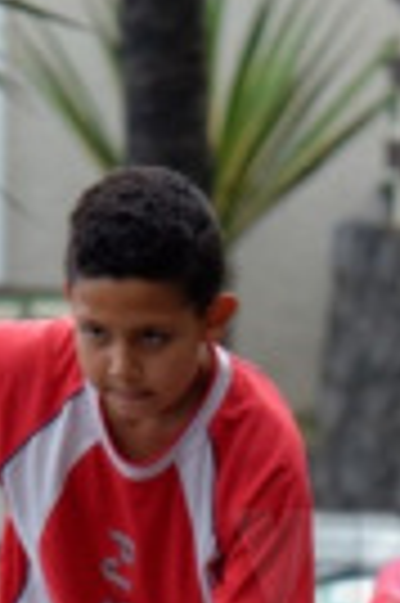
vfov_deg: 1.9
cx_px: 344
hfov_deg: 1.3
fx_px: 17895
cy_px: 1184
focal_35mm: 1071
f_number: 8
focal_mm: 160
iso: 250
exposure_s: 1/160
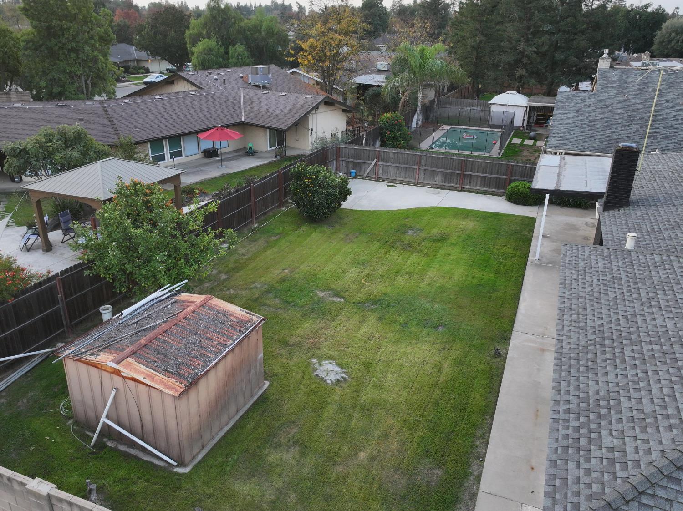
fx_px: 473
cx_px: 342
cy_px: 256
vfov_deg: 56.8
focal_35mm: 24
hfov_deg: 71.6
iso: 240
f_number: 2.8
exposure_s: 1/100
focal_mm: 12.29
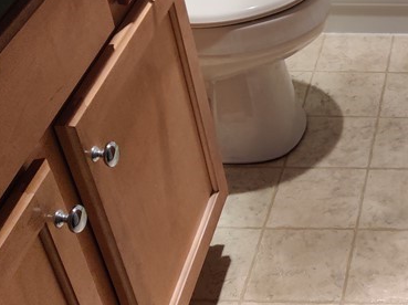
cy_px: 75
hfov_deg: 23.8
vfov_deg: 19.5
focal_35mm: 75
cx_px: 488
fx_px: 883
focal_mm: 4.75
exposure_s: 1/50
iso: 250
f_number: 1.75
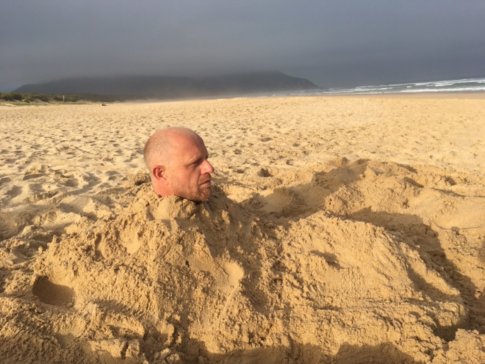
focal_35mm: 29
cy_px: 182
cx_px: 242
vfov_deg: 48.2
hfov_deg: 61.7
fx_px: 406
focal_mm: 4.15
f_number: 2.2
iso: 25
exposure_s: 1/894
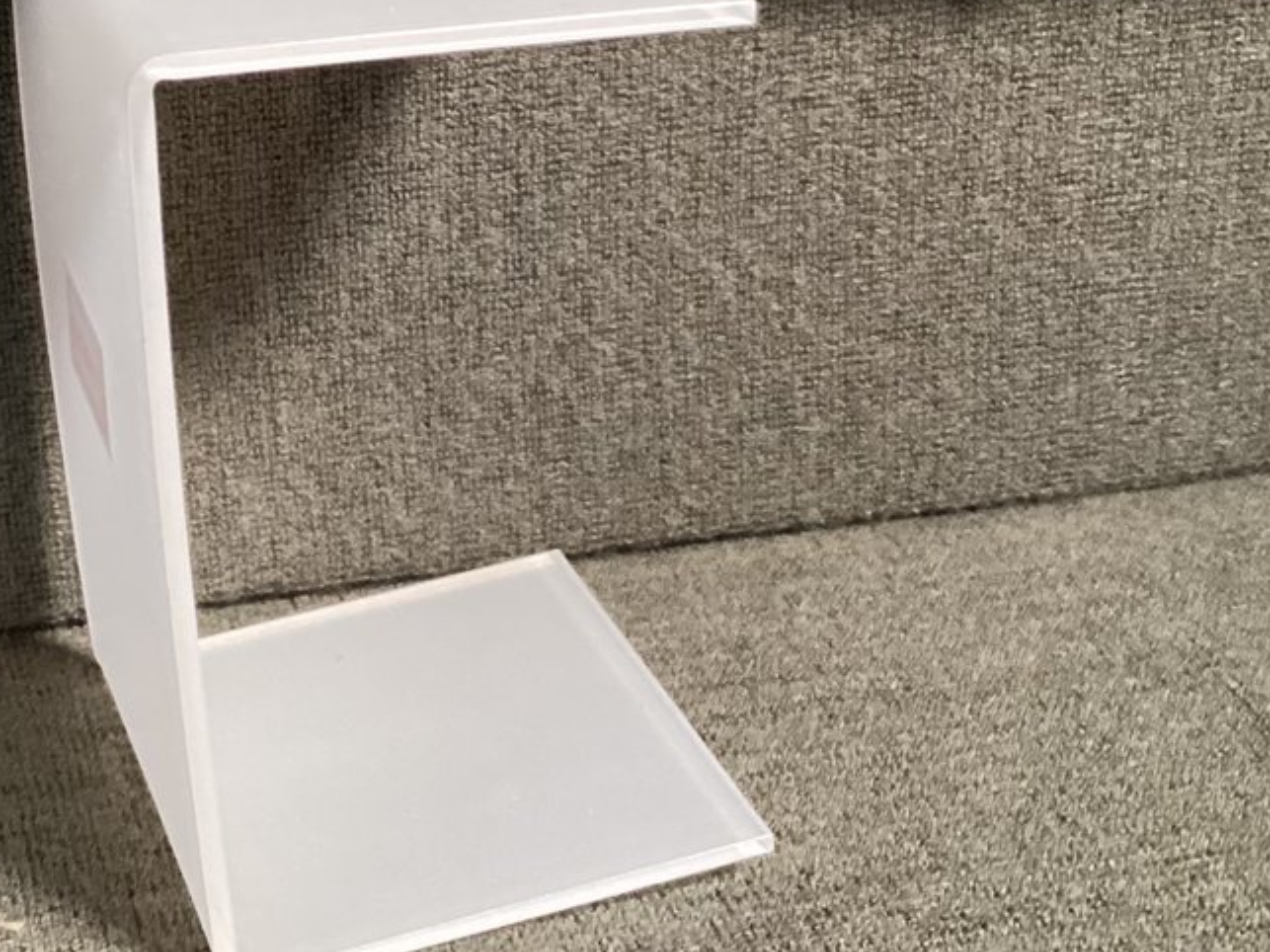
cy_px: 50
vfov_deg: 19.7
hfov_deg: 26.3
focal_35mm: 73
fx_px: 2678
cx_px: 301
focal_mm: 3.3
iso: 400
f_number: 2.4
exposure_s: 1/60
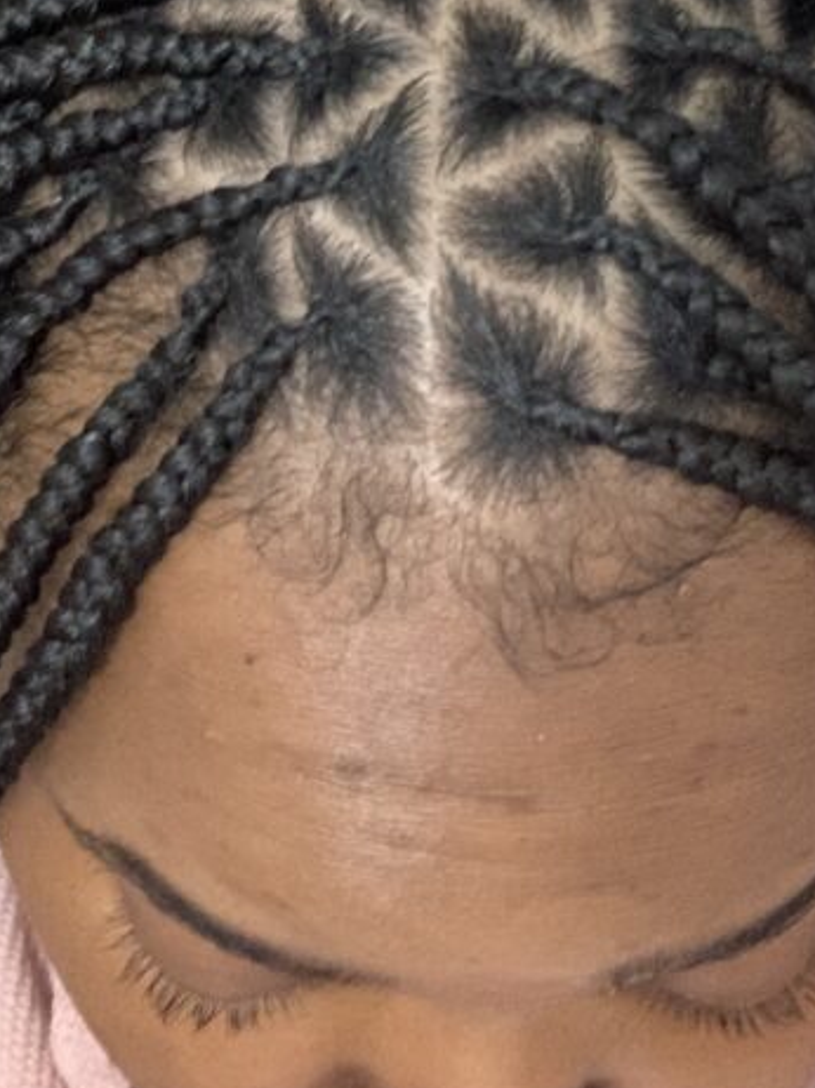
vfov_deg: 26.2
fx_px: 2231
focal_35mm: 71
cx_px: 332
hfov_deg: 20.7
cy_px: 31
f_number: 2.2
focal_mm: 2.87
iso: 500
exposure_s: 1/30
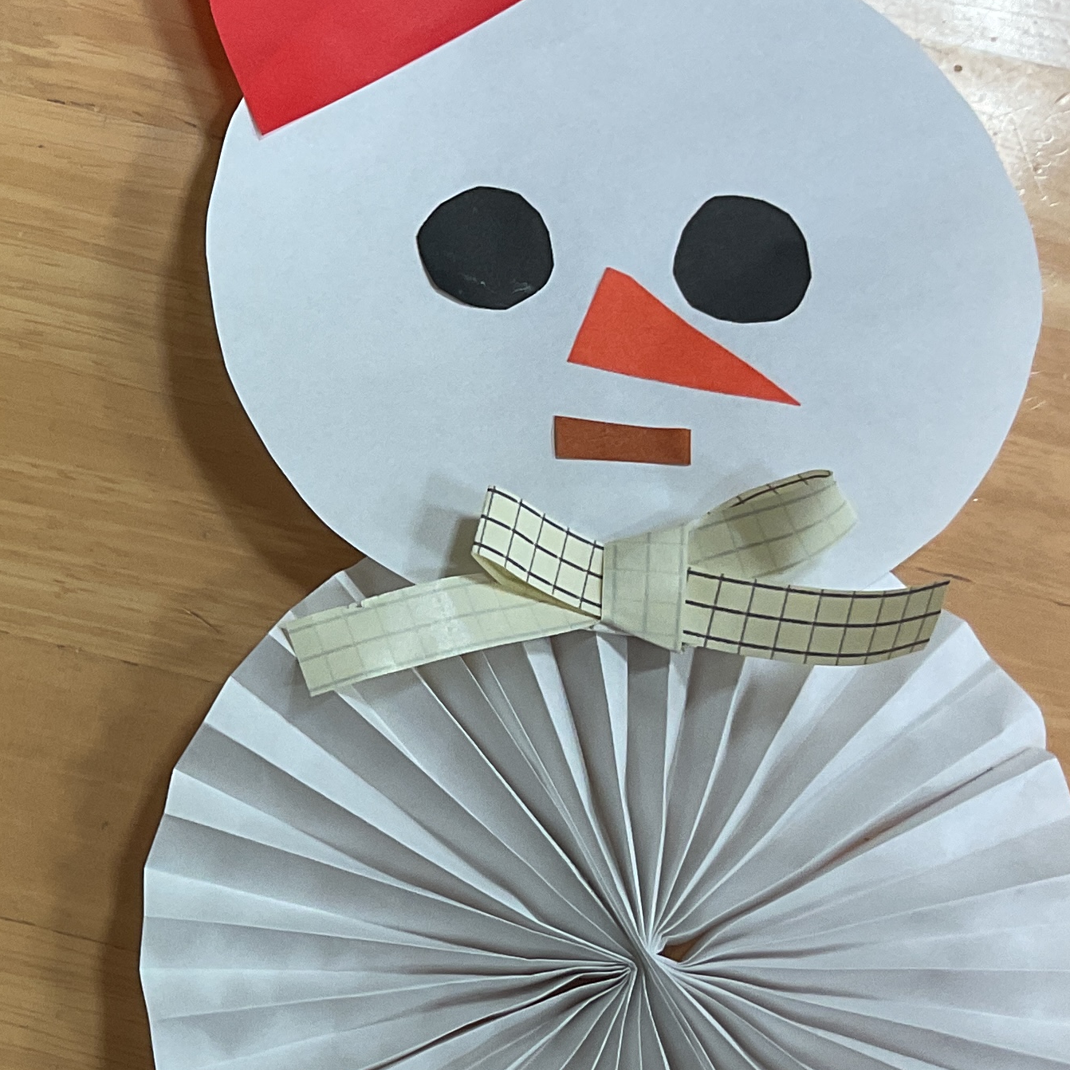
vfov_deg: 22.4
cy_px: 628
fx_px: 2693
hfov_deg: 21.1
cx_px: -161
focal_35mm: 77
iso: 50
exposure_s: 1/50
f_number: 1.8
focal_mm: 3
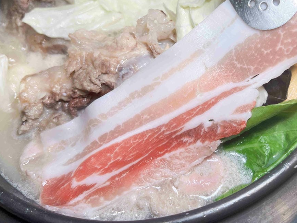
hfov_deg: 50.5
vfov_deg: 39.1
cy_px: 71
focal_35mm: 36
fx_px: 309
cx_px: 197
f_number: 1.5
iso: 32
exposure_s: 1/136
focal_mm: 5.7
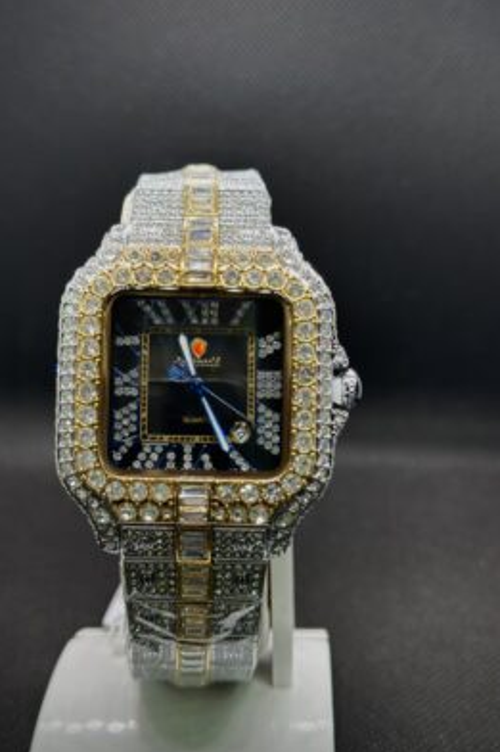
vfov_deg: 38.9
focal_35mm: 51
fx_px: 1063
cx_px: 224
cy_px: 378
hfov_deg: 26.4
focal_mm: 6.86
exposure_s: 1/100
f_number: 1.78
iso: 100
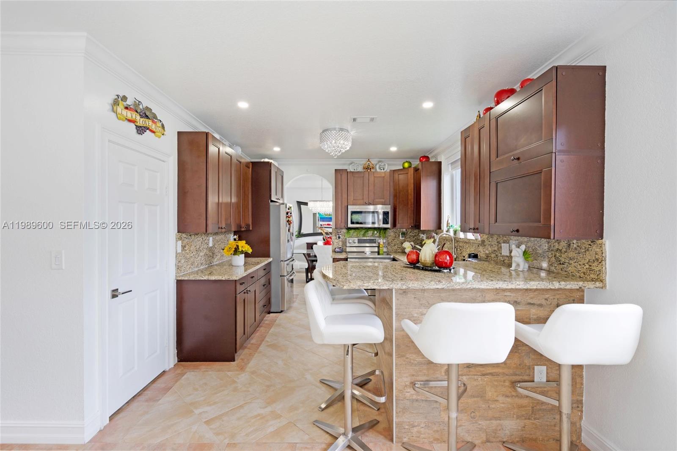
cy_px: 226
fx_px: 301
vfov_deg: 73.7
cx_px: 338
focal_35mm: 16
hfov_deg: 96.7
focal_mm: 16
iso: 320
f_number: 9
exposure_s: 1/20
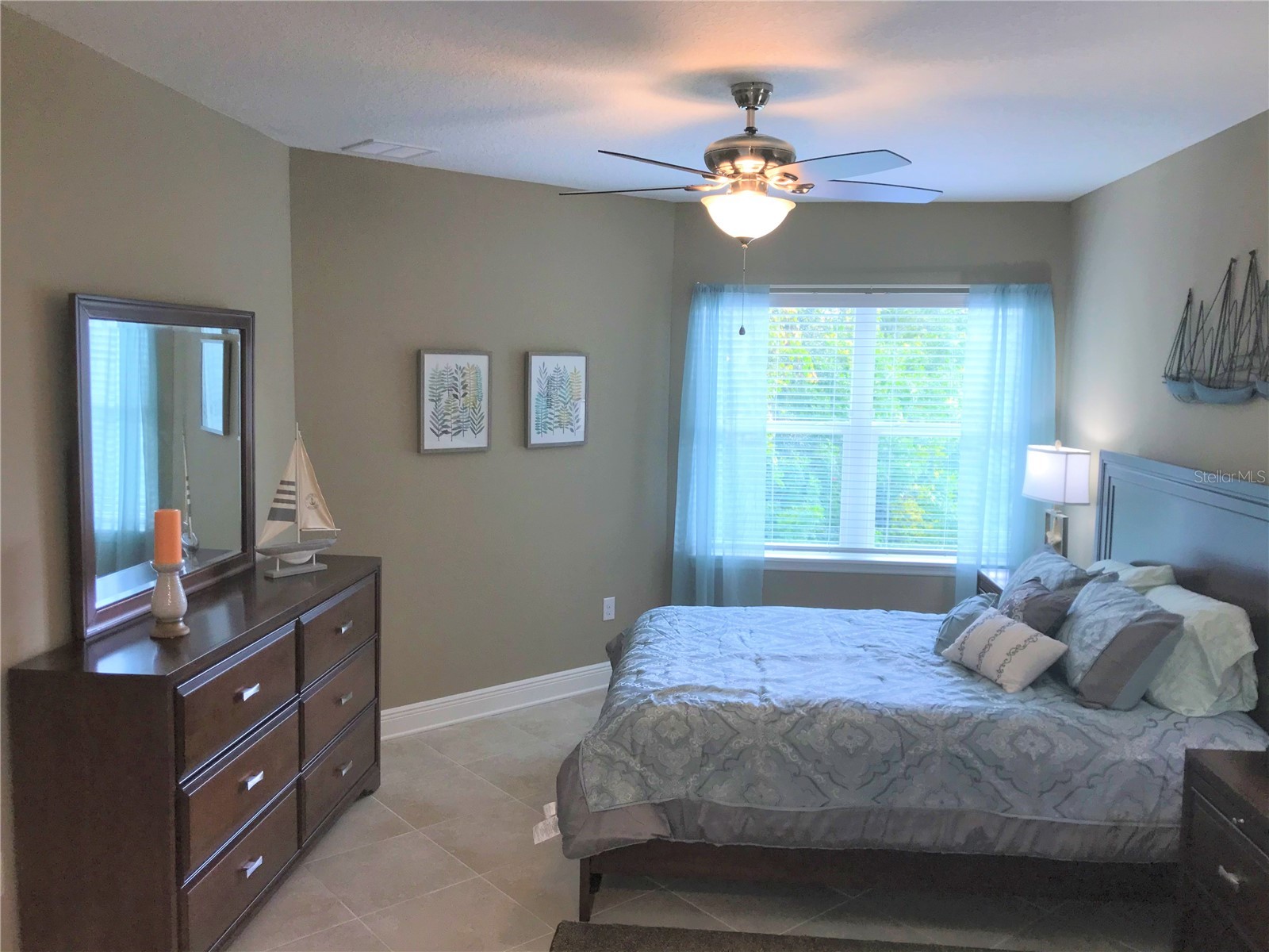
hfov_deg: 63.4
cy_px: 476
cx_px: 634
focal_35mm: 28
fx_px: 1026
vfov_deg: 49.7
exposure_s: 1/67
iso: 20
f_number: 1.8
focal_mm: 3.99
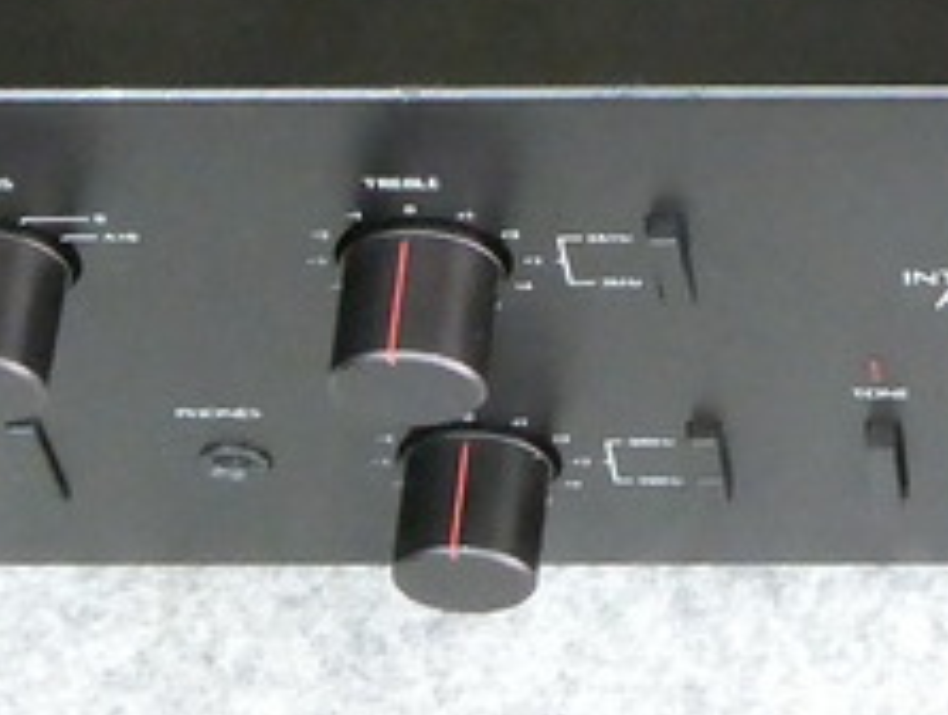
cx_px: 1148
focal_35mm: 159
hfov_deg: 12.1
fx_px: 4361
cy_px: -575
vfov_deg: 9.0
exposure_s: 1/10
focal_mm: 6.7
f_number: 7.1
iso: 1600
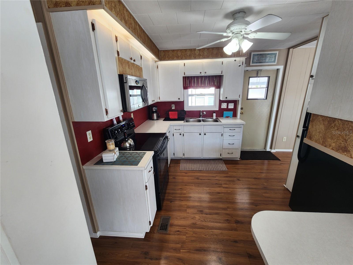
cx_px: 176
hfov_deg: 106.2
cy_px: 132
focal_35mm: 13
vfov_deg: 89.9
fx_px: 133
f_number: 2.2
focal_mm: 2.2
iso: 100
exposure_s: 1/60
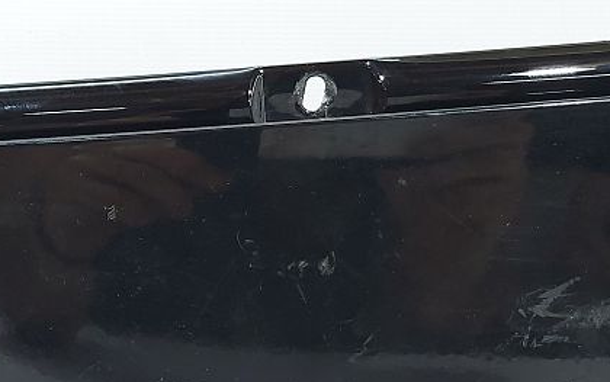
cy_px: 215
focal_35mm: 84
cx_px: 203
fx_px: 1397
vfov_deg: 15.6
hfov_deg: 24.5
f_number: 1.8
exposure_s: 1/50
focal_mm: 5.23
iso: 125
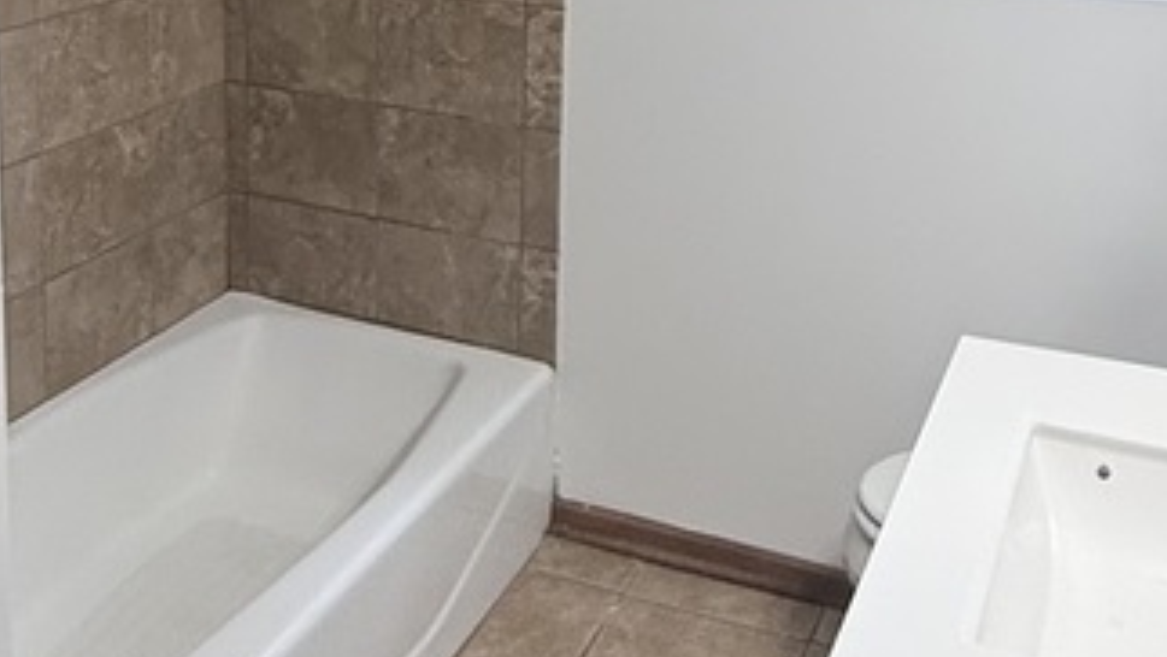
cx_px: 448
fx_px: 1579
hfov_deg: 40.3
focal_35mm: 51
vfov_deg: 22.3
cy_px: -58
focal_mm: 2.22
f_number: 2.2
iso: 320
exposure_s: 1/120
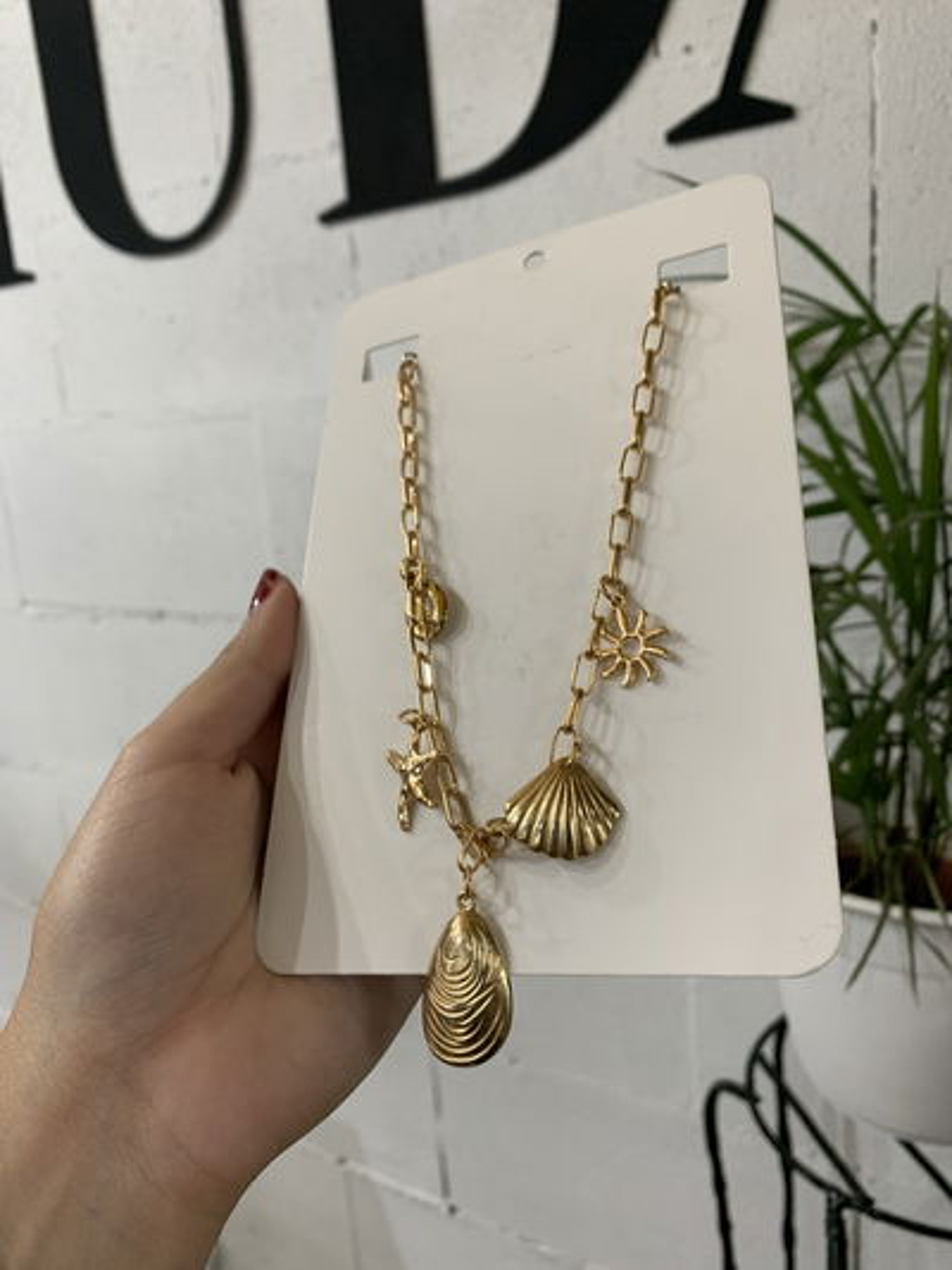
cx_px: 476
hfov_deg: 53.1
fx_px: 953
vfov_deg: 67.3
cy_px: 635
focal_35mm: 26
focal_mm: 4.25
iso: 80
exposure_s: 1/50
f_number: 1.8
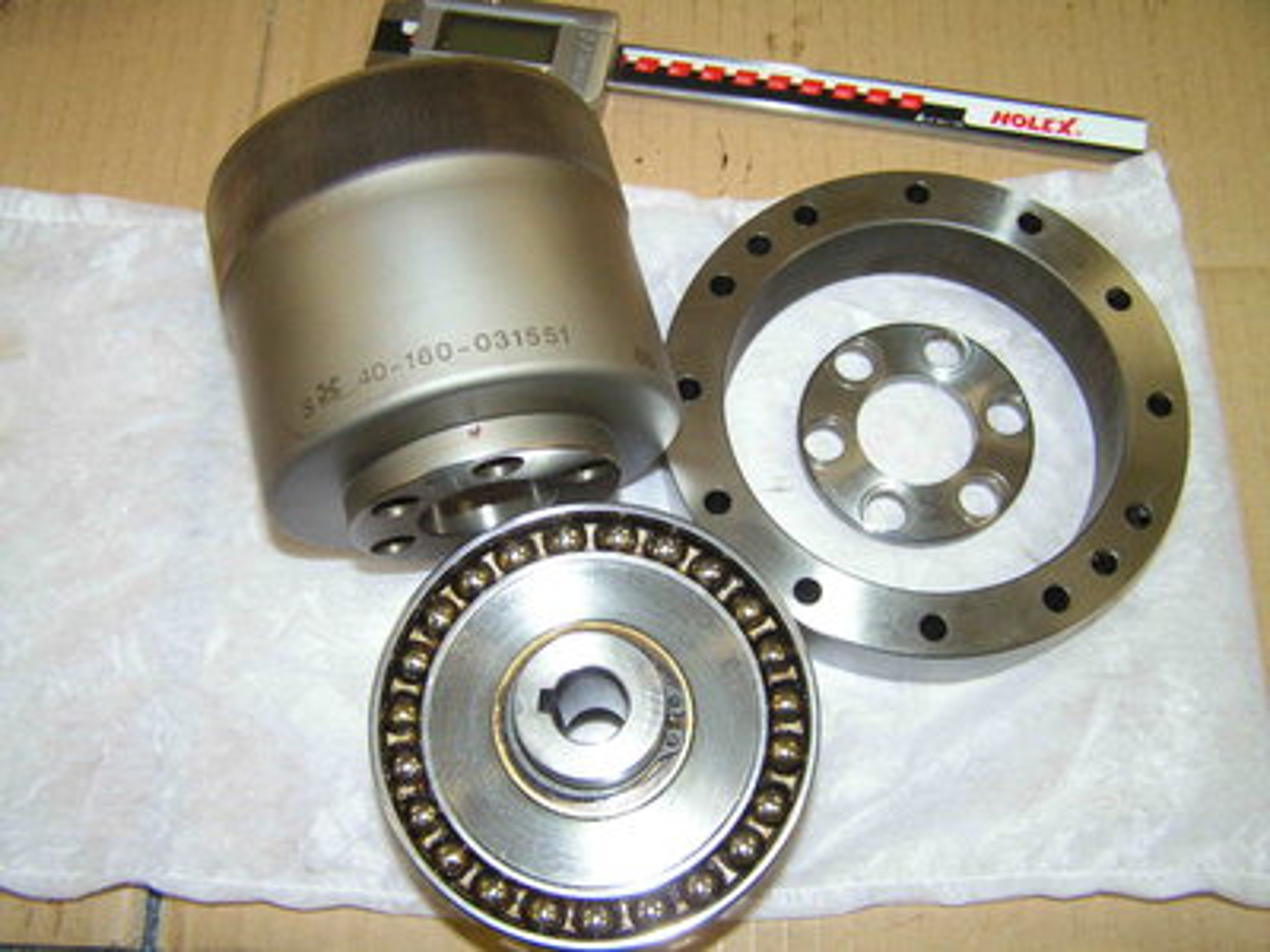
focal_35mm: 38
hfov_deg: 49.0
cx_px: 635
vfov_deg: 37.7
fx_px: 1394
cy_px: 476
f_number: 2.8
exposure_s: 1/40
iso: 200
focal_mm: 6.3
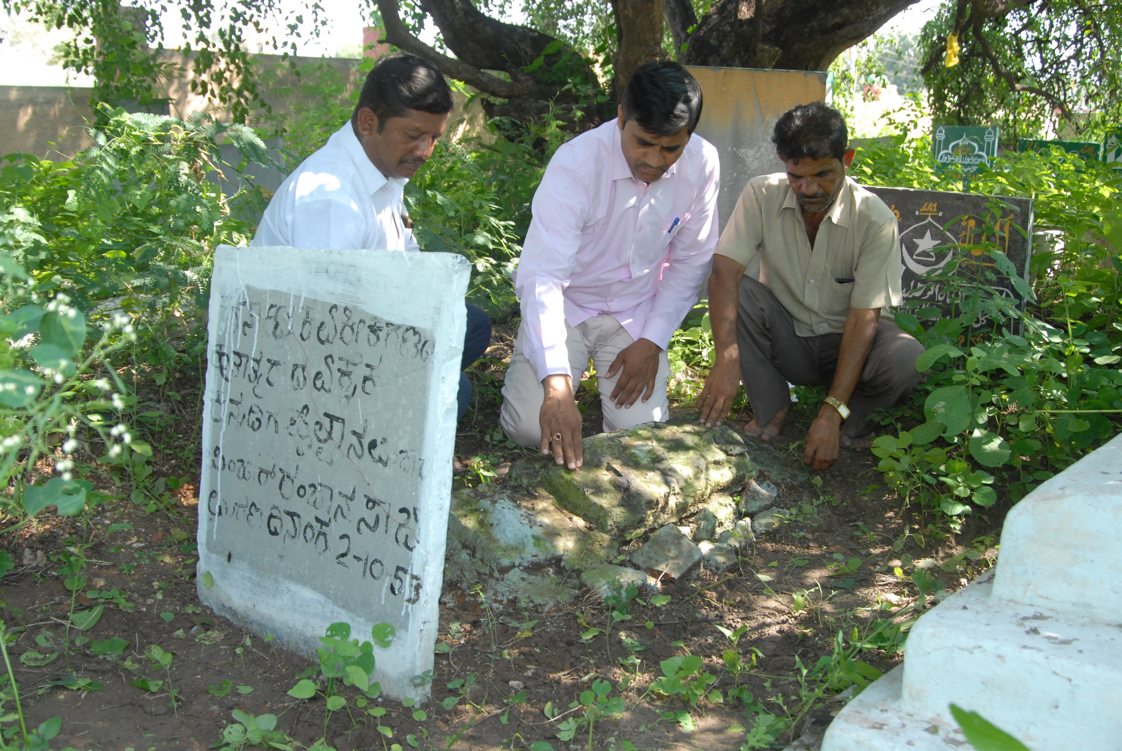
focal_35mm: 36
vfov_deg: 37.0
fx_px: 1123
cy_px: 376
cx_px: 561
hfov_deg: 53.1
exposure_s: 1/125
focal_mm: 24
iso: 400
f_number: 5.6
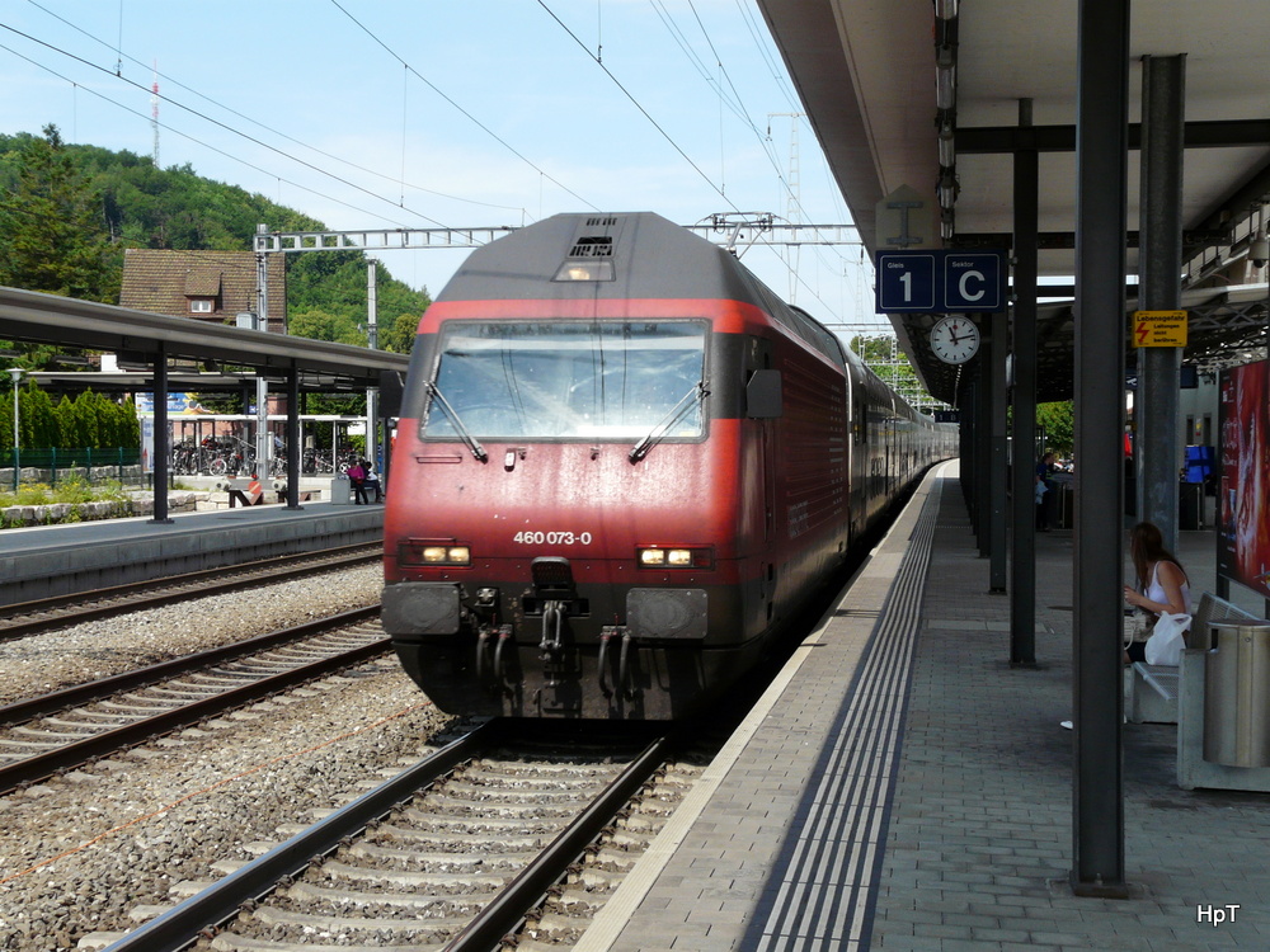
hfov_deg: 33.2
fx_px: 2128
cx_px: 635
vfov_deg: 25.2
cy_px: 476
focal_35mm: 58
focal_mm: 9.5
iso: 100
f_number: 5.6
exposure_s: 1/320
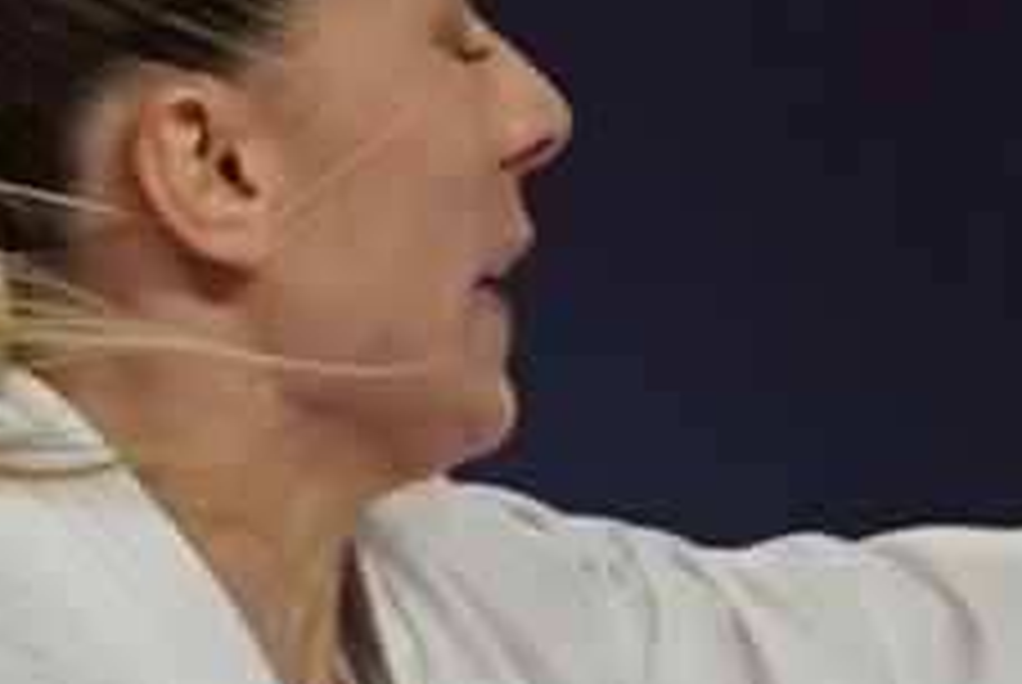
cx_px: -851
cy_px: 1508
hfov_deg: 1.0
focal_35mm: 2026
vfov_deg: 0.7
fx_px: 57589
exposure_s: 1/1000
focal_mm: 171
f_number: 2.8
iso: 800
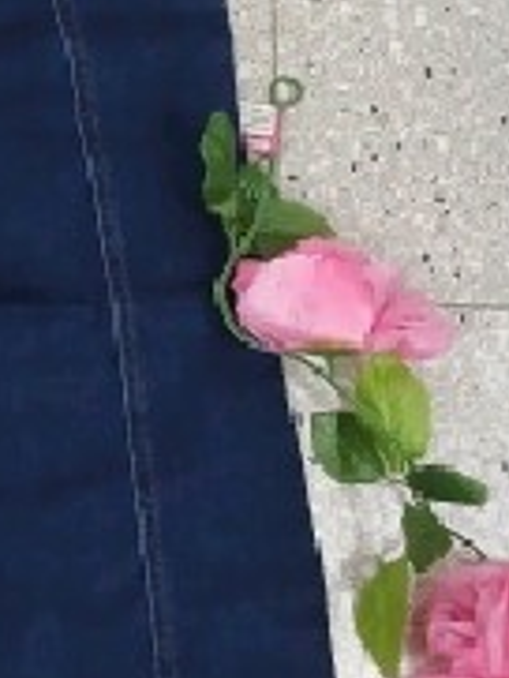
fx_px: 1684
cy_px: 157
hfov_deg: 16.3
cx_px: -135
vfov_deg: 22.5
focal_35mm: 86
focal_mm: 3.98
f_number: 1.8
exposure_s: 1/40.2
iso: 250
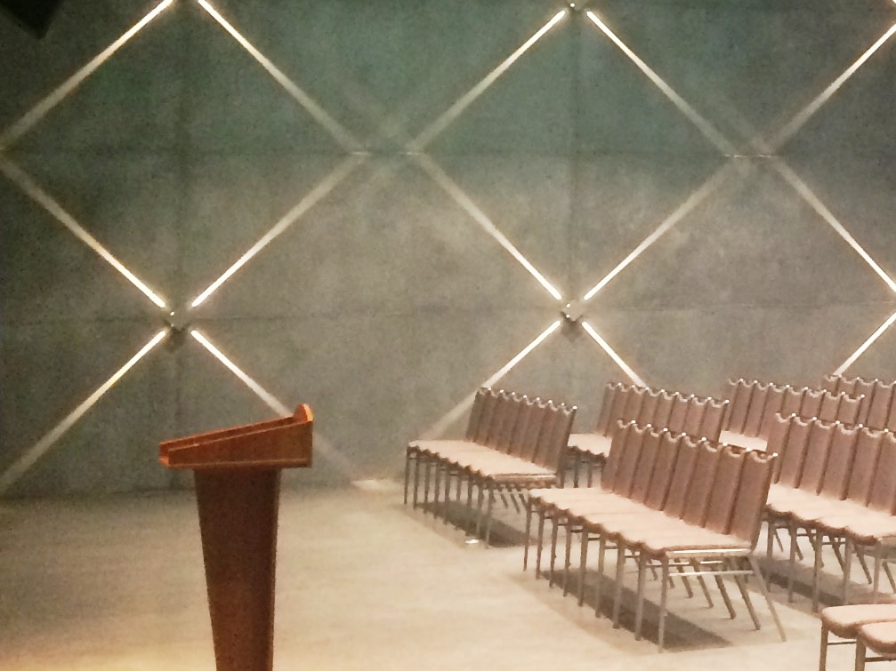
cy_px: 89
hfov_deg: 18.3
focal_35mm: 94
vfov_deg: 15.6
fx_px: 2433
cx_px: 1381
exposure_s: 1/33
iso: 320
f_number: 2.2
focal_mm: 4.15
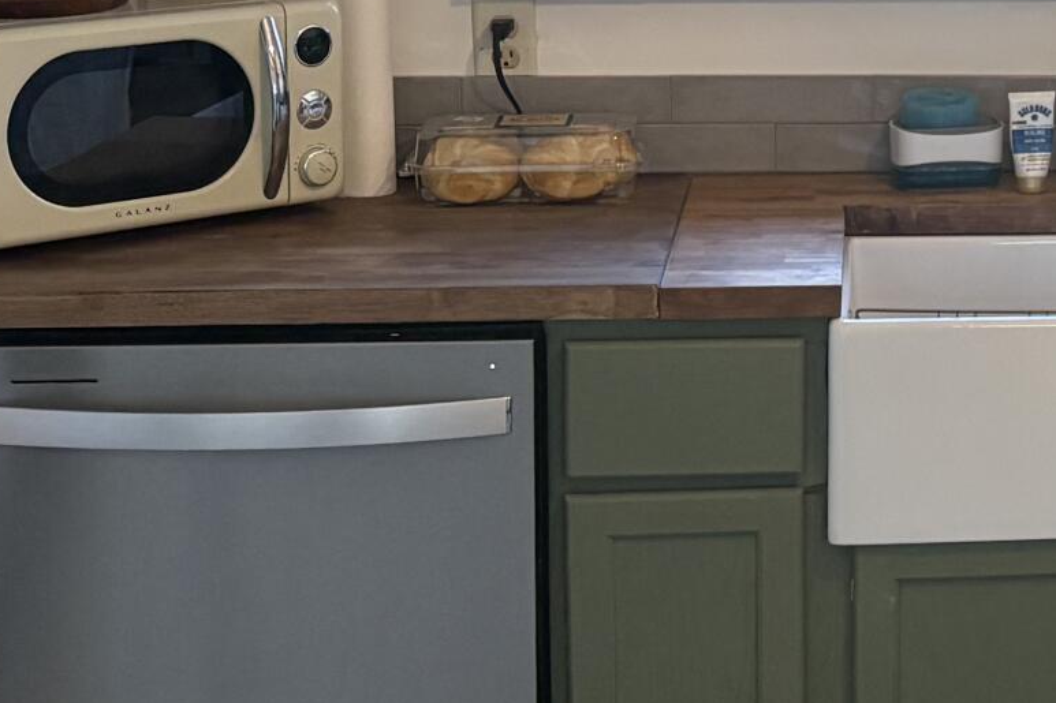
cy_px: 29
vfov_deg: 12.9
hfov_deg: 18.1
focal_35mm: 105
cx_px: 1396
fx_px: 3079
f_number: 1.6
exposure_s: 1/120
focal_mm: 5.96
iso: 250
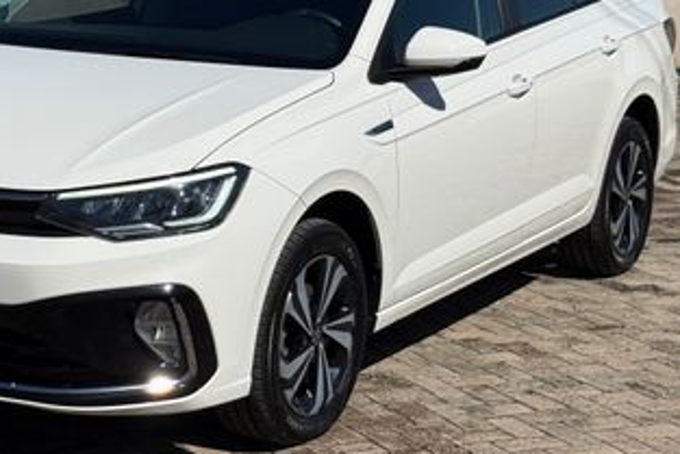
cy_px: 124
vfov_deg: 18.1
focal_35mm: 75
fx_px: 1417
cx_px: 209
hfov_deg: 26.8
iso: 50
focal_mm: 6.76
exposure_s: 1/13333
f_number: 1.78
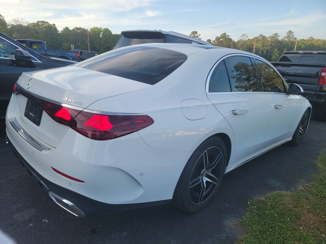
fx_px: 226
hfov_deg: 71.6
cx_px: 163
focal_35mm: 24
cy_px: 122
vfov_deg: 56.8
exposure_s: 1/271
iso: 50
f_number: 1.8
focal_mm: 6.7
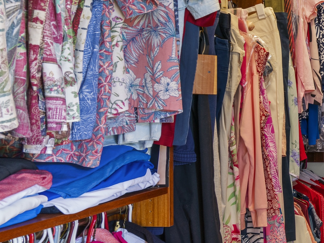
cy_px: 110
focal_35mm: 48
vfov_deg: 30.2
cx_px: 437
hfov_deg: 30.1
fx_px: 449
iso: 100
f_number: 8
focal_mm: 16
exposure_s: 1/1.67
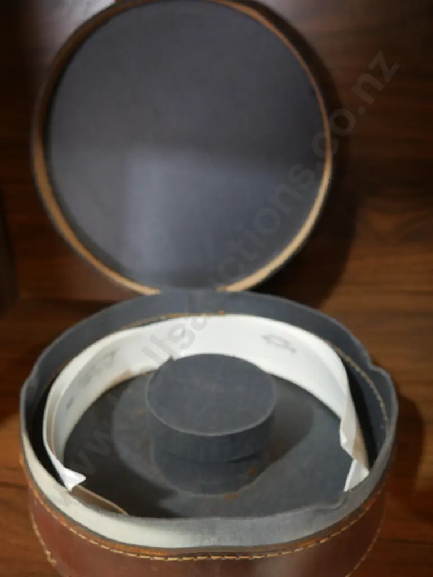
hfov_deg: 41.8
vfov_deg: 53.9
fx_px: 567
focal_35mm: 34
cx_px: 216
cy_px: 288
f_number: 4
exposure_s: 1/60
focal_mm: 17
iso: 1000
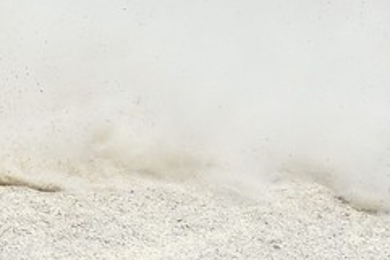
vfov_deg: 1.0
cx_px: -871
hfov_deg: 1.5
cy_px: -598
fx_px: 14395
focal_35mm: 1328
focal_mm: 200
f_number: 9
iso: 200
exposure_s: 1/1000
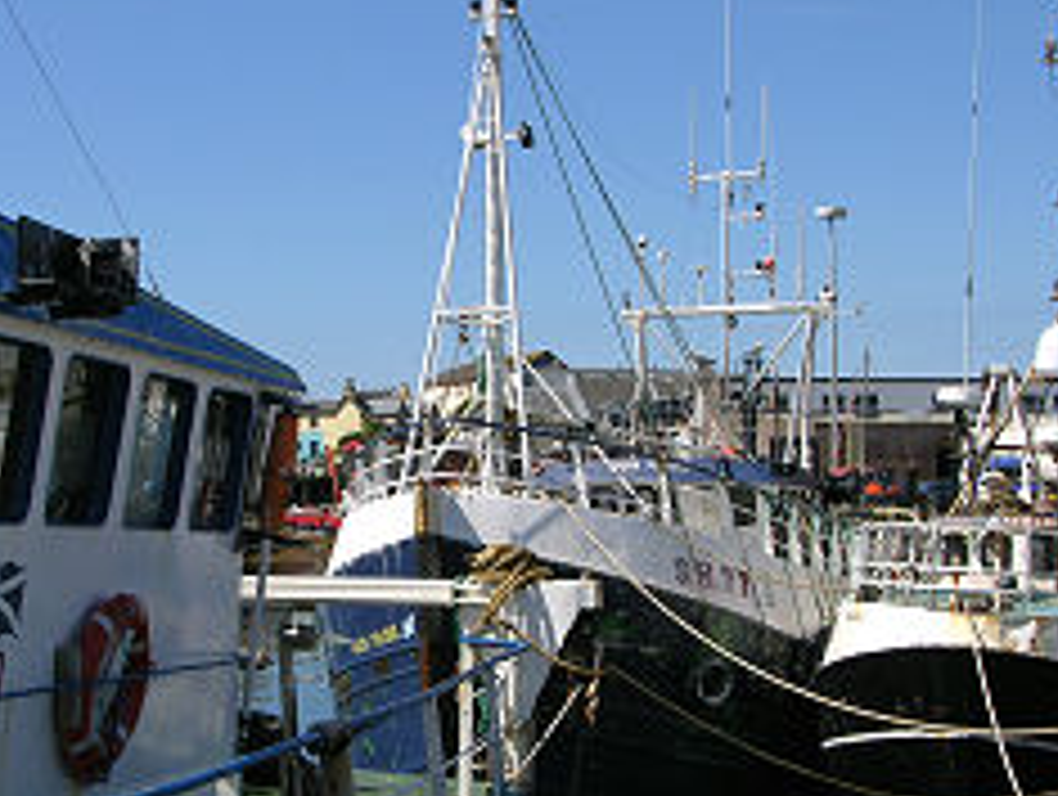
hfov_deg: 28.9
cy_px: 486
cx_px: 428
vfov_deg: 22.0
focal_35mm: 67
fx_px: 2051
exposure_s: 1/289
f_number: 6.3
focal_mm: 8.9
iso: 50
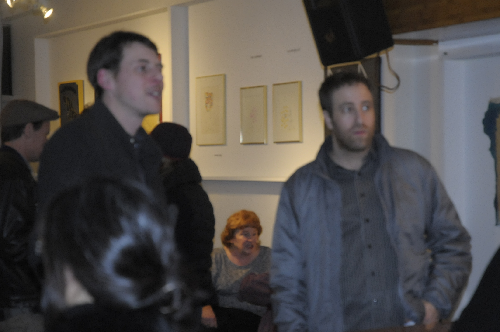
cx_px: 250
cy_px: 166
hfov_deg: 24.6
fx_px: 1144
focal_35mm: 82
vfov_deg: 16.5
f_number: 4.5
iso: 1600
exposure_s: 1/100
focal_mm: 55
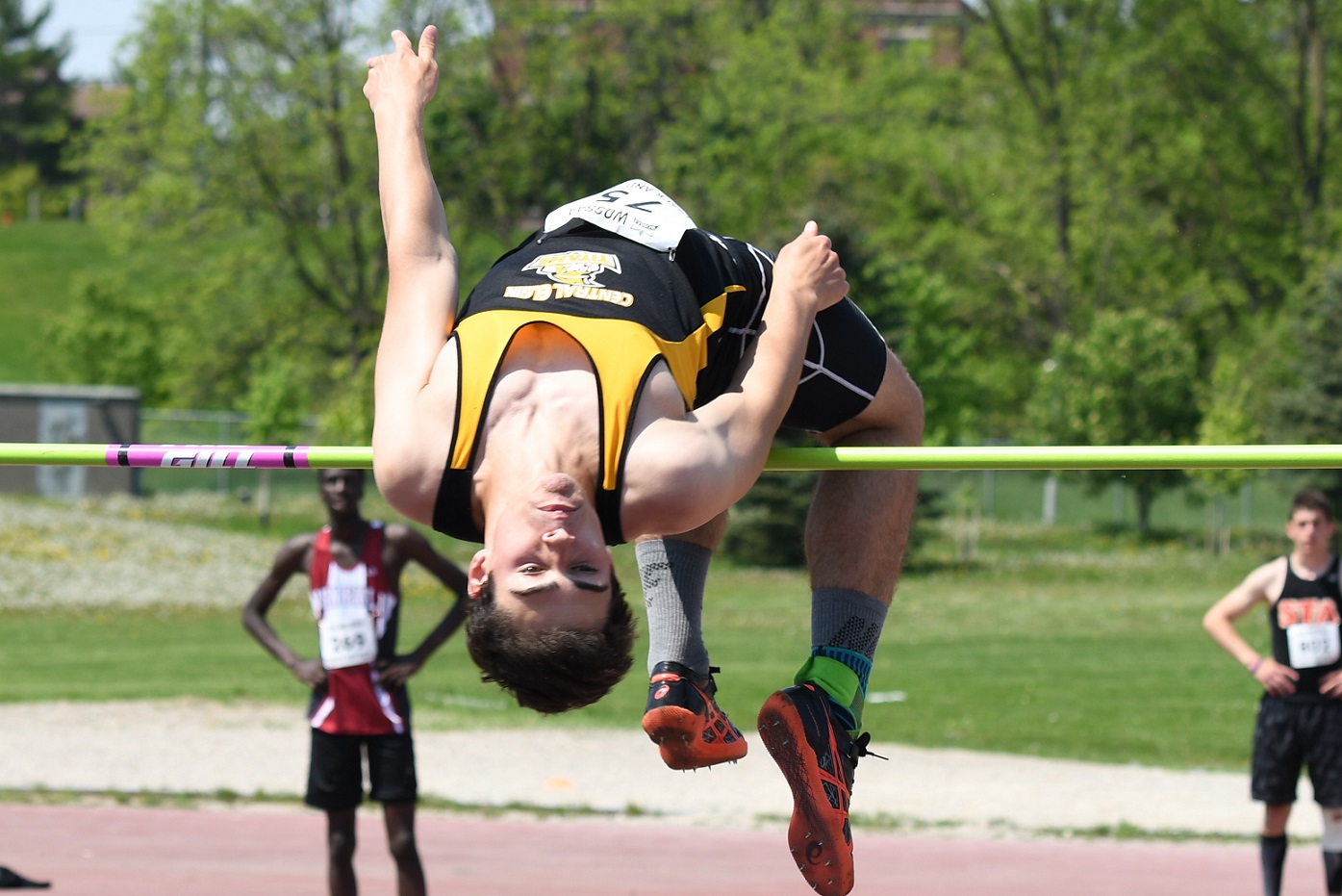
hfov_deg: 19.5
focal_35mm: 105
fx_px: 3915
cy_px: 448
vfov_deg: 13.1
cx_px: 671
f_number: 4.5
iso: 160
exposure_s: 1/1000
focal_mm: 70
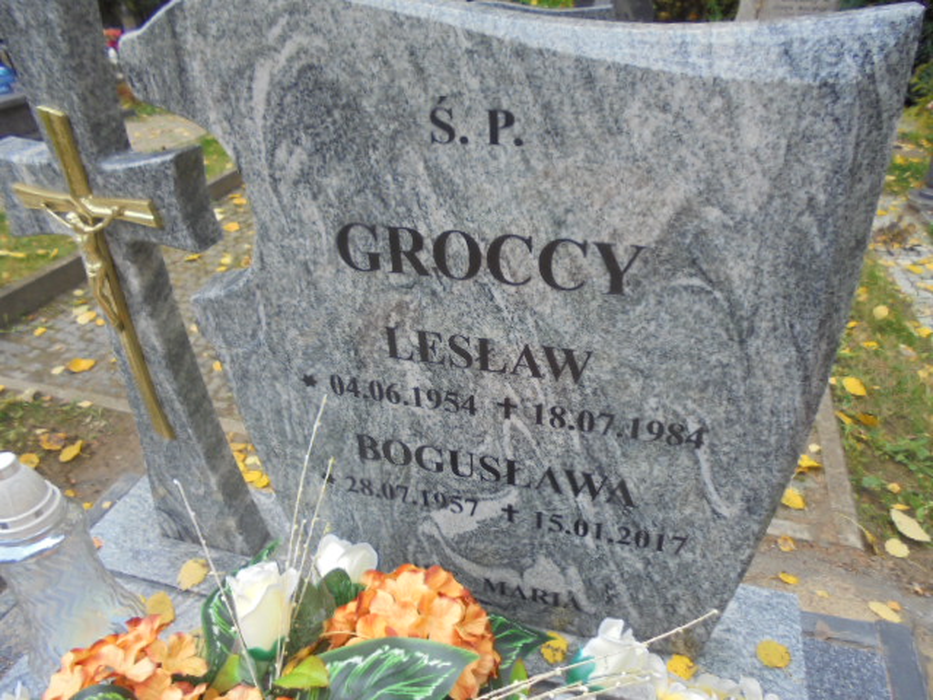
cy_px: 350
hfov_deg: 67.3
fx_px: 701
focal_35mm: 26
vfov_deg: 53.1
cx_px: 466
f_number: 3.5
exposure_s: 1/50
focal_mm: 4.6
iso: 100
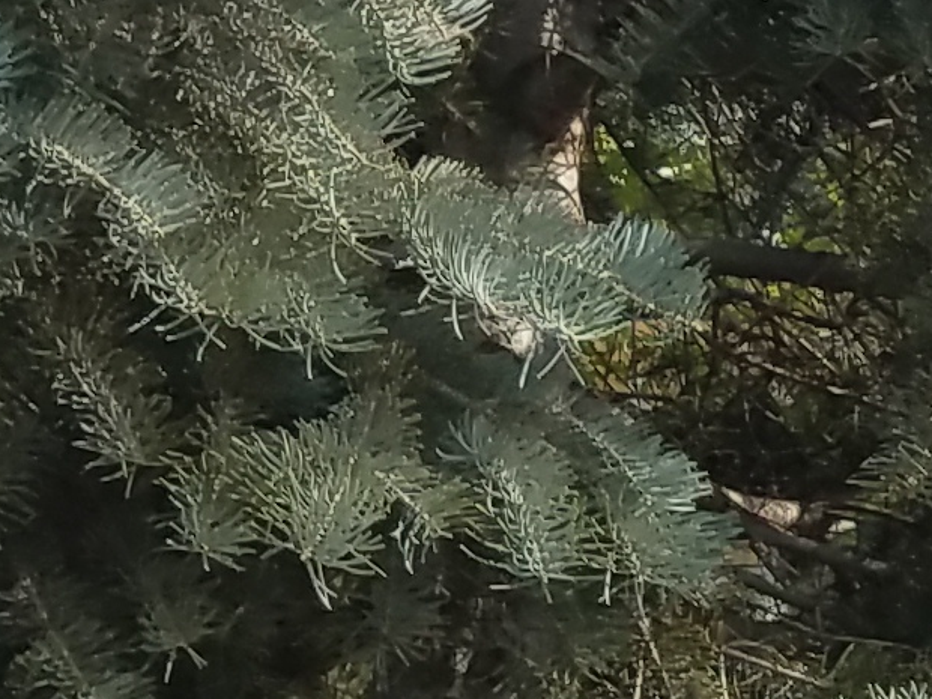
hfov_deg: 10.3
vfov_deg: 8.8
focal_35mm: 169
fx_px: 4550
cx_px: 2133
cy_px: 250
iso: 40
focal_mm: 4.2
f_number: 1.7
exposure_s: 1/2096
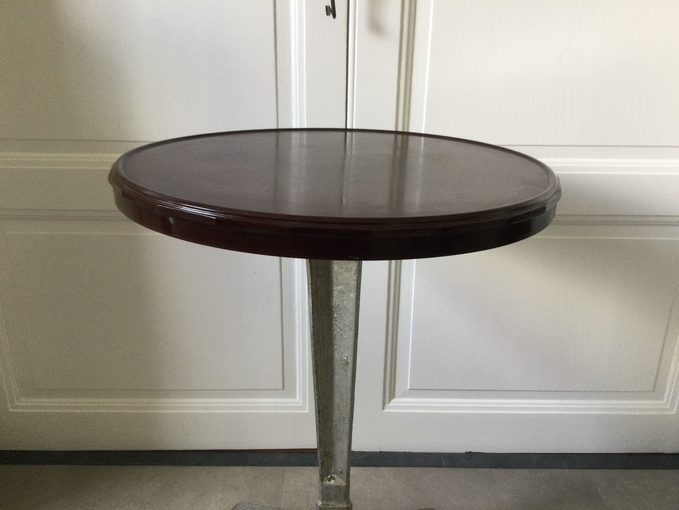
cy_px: 255
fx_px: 608
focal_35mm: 31
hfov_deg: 58.4
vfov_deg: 45.4
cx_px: 340
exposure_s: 1/33
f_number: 2.4
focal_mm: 3.3
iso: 80
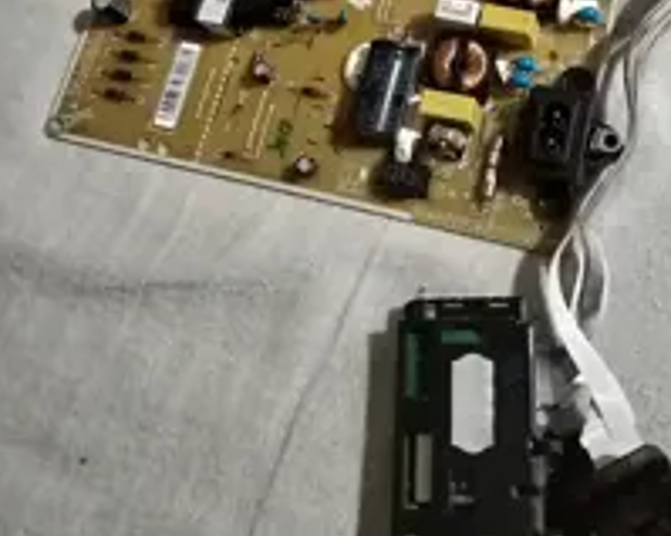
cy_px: -57
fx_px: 1012
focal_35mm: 51
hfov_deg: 36.4
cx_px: 435
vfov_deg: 27.1
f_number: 1.8
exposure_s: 1/25
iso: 1369
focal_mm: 4.75
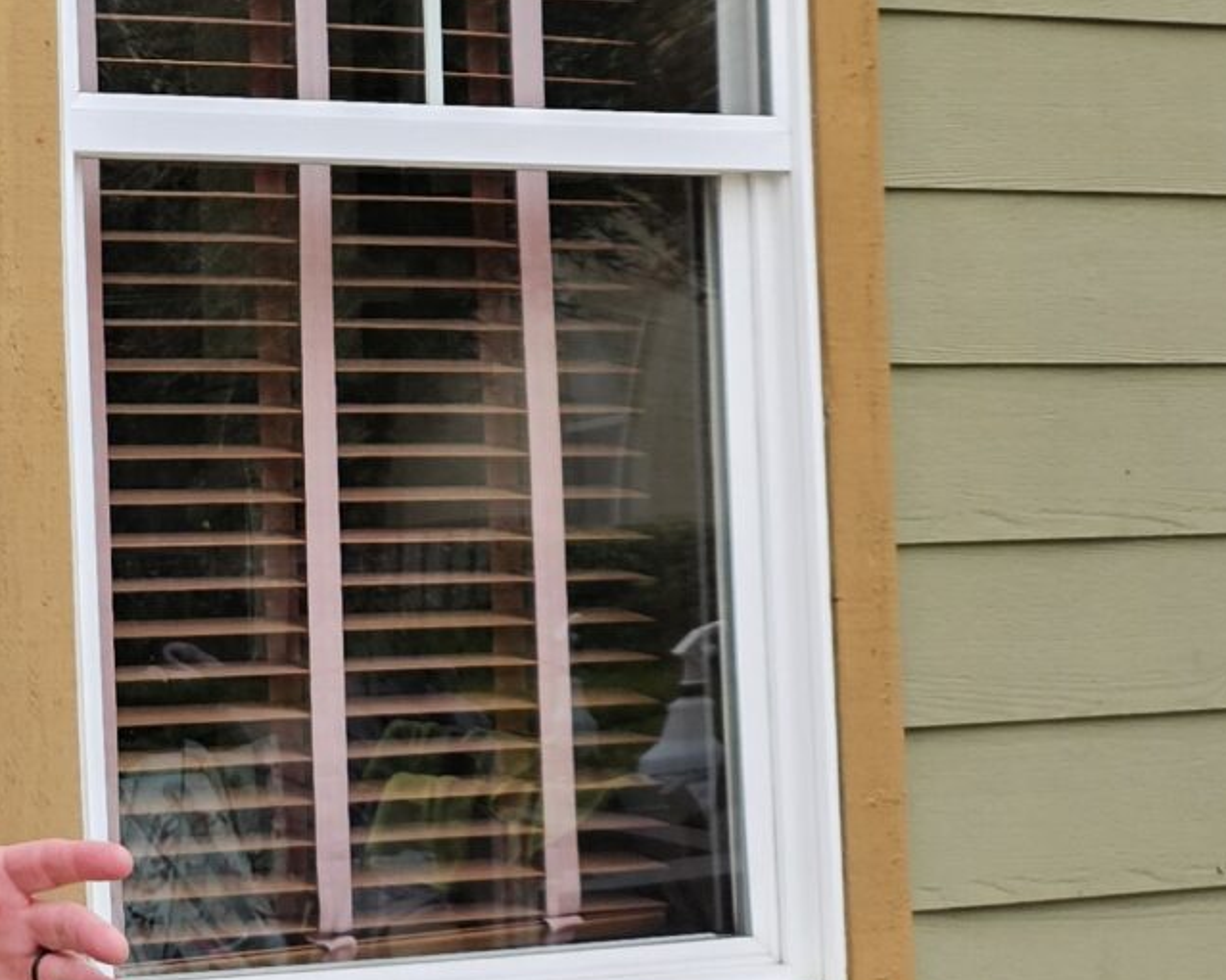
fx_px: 3265
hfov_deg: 16.8
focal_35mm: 90
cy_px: 176
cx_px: -1111
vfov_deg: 16.9
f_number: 1.8
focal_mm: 5.4
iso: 50
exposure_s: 1/360
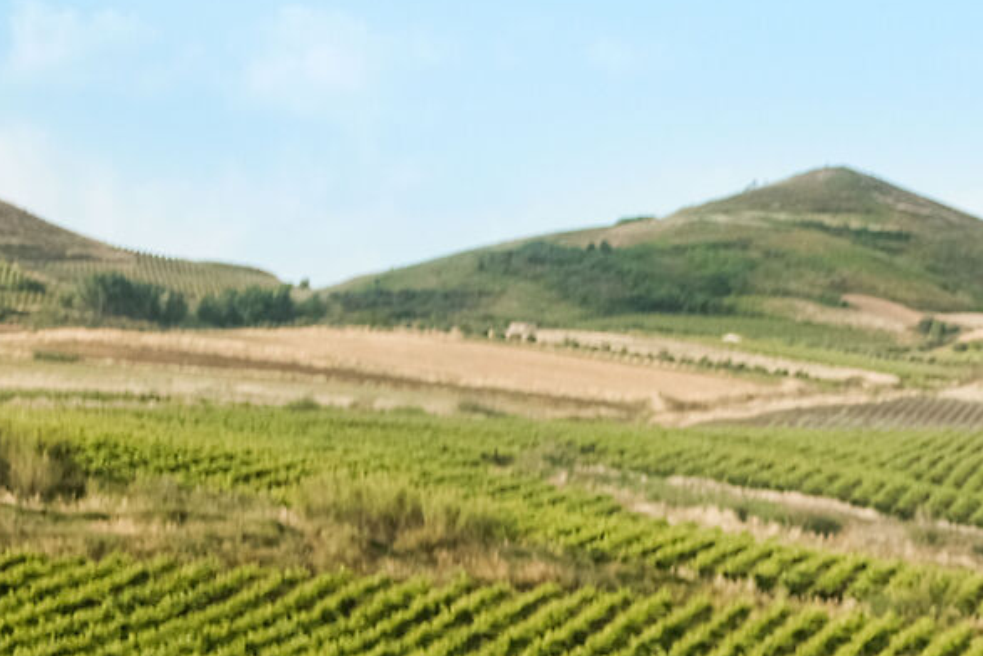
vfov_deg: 9.5
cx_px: 1988
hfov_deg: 12.5
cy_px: 700
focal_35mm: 143
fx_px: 3906
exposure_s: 1/500
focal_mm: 23
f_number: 4
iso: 400
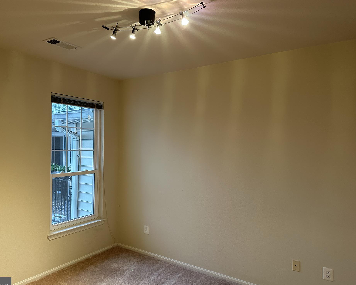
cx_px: 161
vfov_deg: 54.9
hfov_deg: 65.9
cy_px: 145
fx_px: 274
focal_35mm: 26
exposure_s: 1/60
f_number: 1.78
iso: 250
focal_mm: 6.86
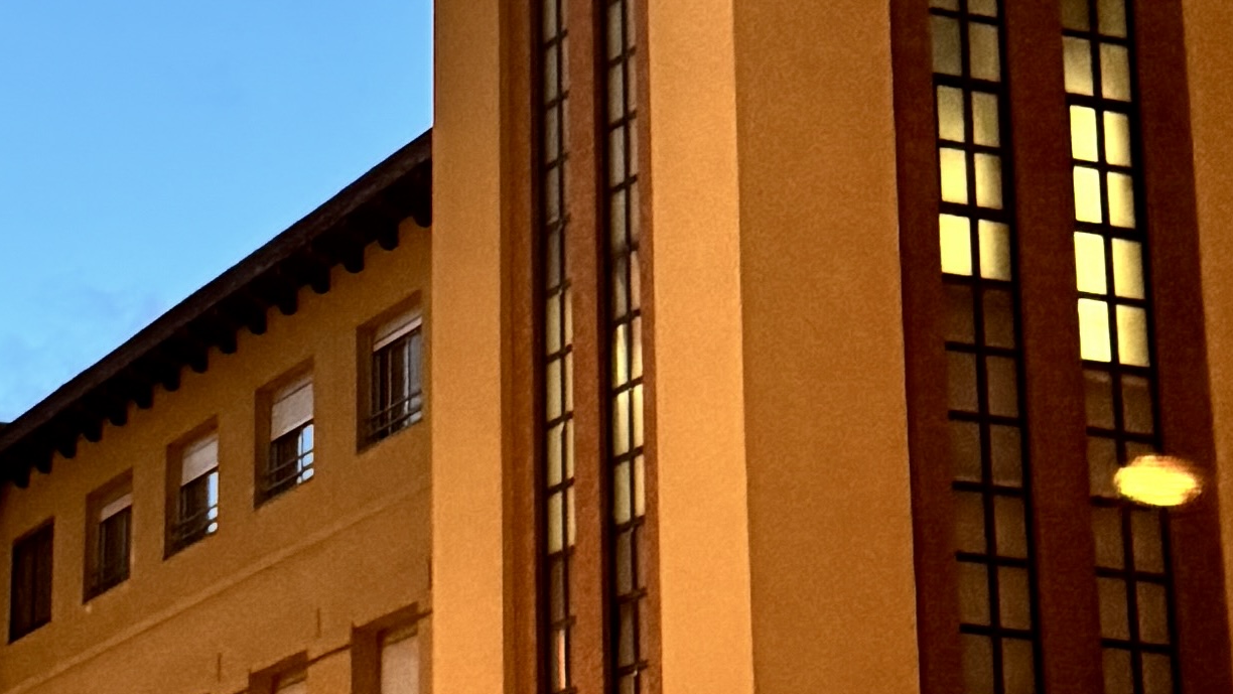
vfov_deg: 9.9
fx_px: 3989
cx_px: 266
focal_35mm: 122
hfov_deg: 17.4
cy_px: 16
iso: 640
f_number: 1.78
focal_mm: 6.76
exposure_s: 1/33
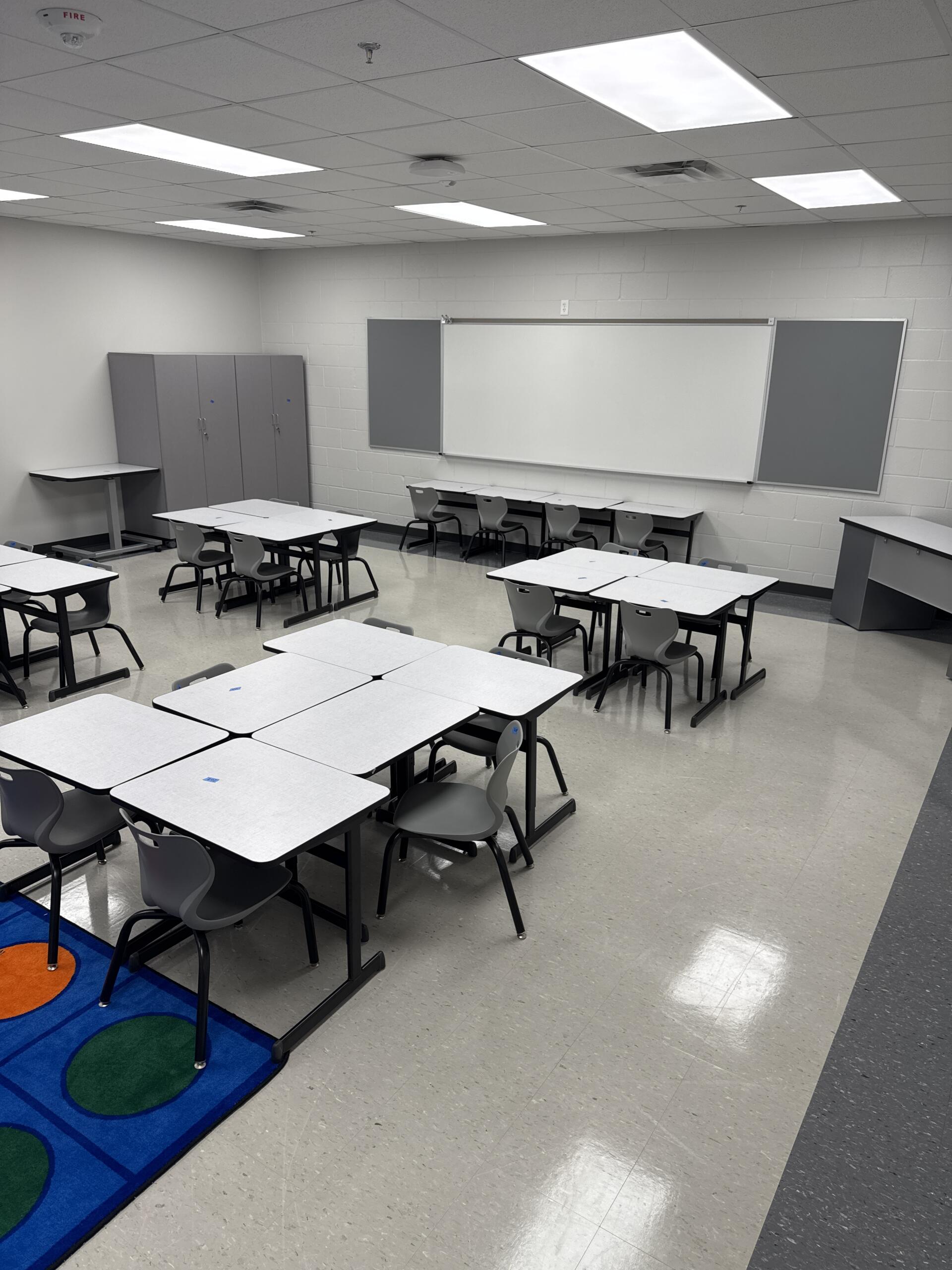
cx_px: 476
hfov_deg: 56.8
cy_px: 635
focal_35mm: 24
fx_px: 880
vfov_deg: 71.6
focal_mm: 6.76
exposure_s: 1/120
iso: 80
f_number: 1.78
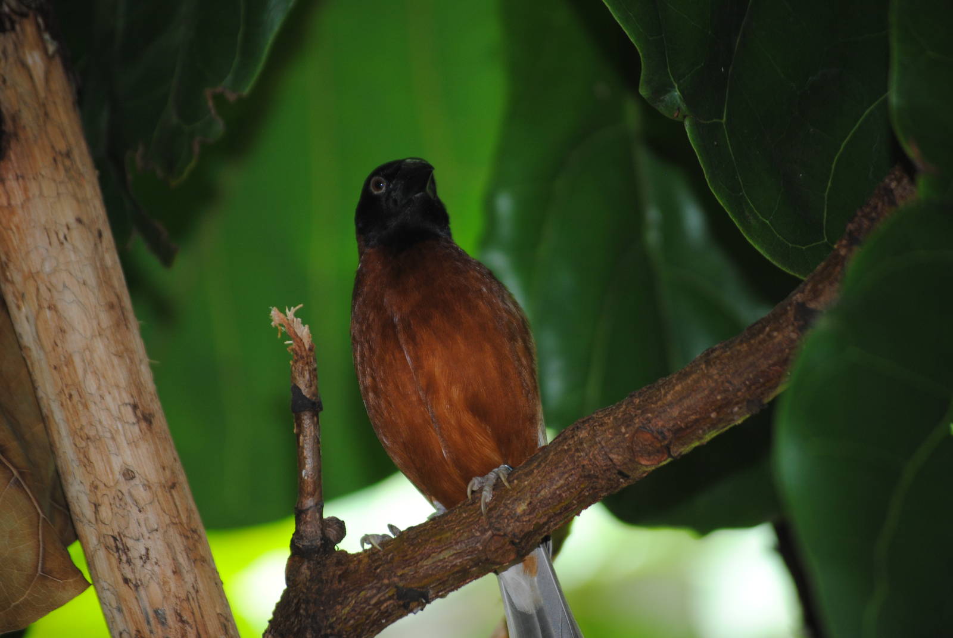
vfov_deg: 6.3
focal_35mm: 218
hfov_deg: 9.5
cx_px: 476
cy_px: 319
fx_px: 5764
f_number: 5
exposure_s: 1/60
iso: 200
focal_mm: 145
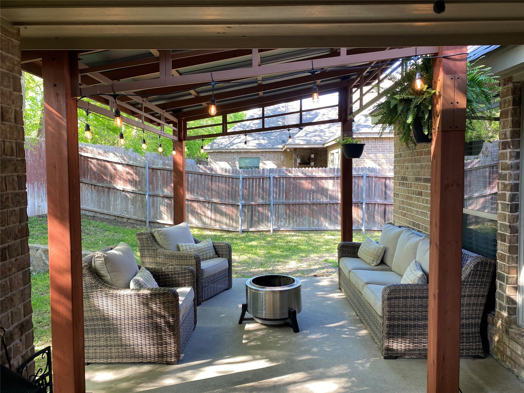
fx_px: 394
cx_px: 262
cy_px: 196
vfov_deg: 53.1
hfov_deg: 67.3
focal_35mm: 26
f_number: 1.8
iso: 50
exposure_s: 1/120
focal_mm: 4.25
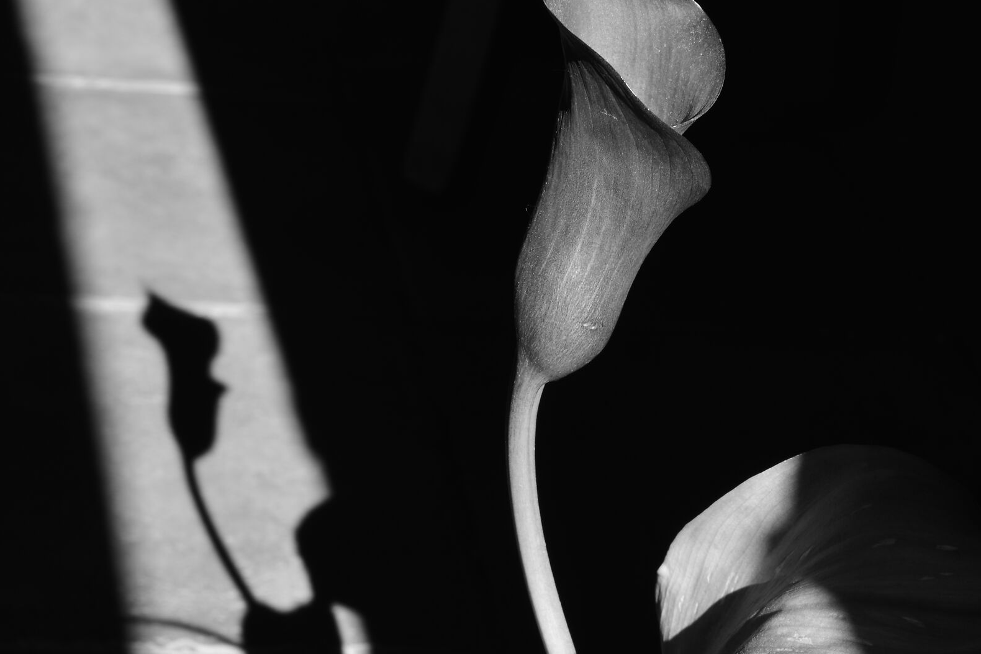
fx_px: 2071
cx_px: 492
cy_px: 535
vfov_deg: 17.8
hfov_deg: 26.7
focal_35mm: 76
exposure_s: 1/100
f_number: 16
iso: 250
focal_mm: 50
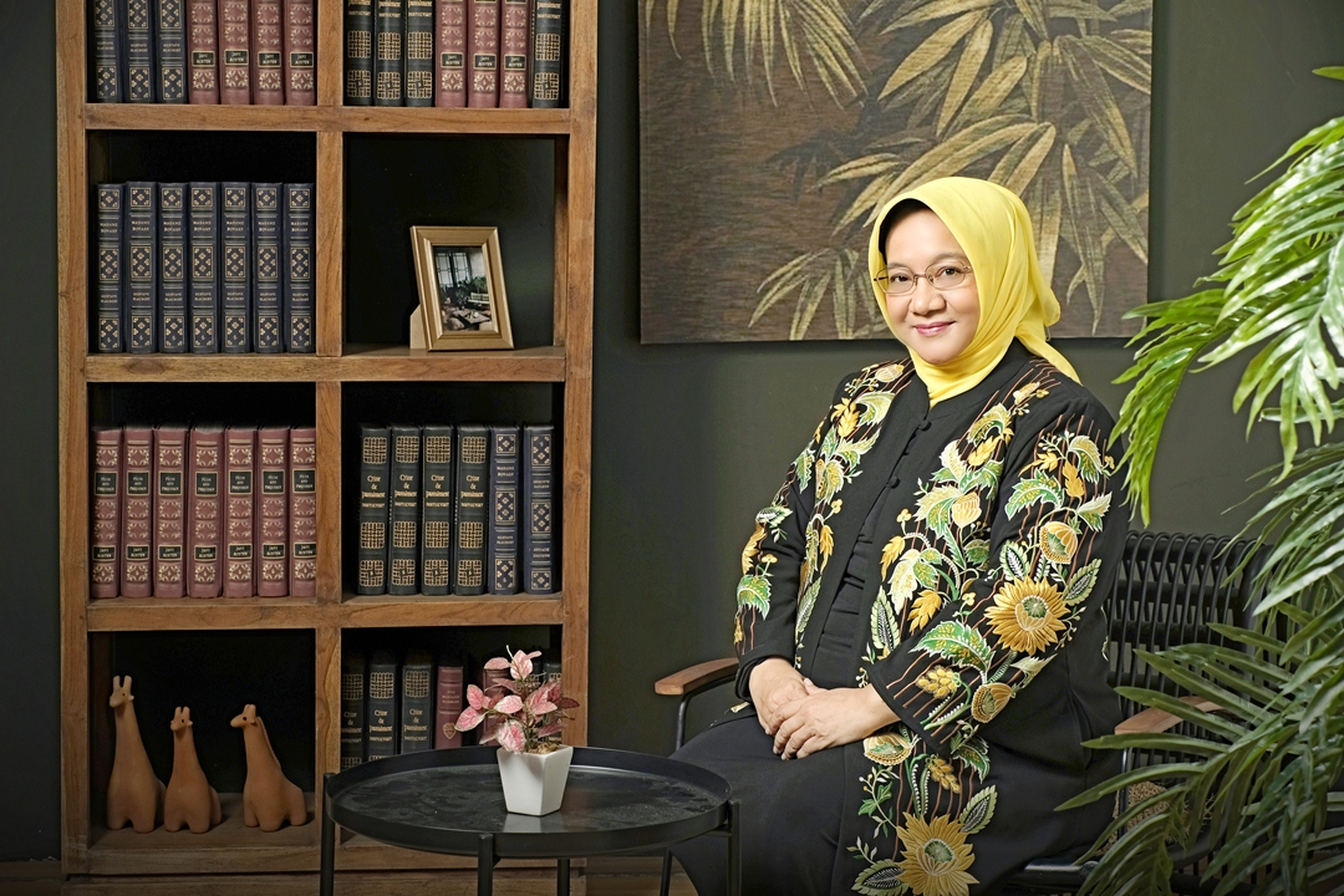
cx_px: 672
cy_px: 448
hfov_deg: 30.5
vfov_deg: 20.6
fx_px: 2464
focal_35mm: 66
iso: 250
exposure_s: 1/125
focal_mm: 43.9
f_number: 8
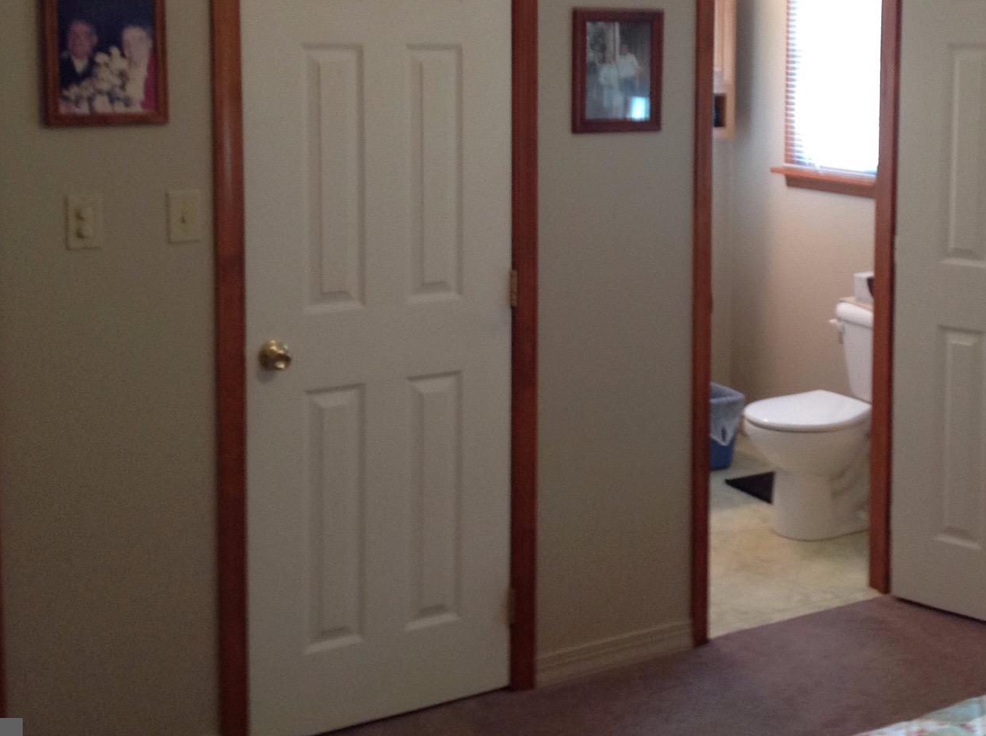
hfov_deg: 33.6
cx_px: 631
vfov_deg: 25.3
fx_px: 1621
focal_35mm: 57
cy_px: 182
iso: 125
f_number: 2.4
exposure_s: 1/15
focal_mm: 4.28
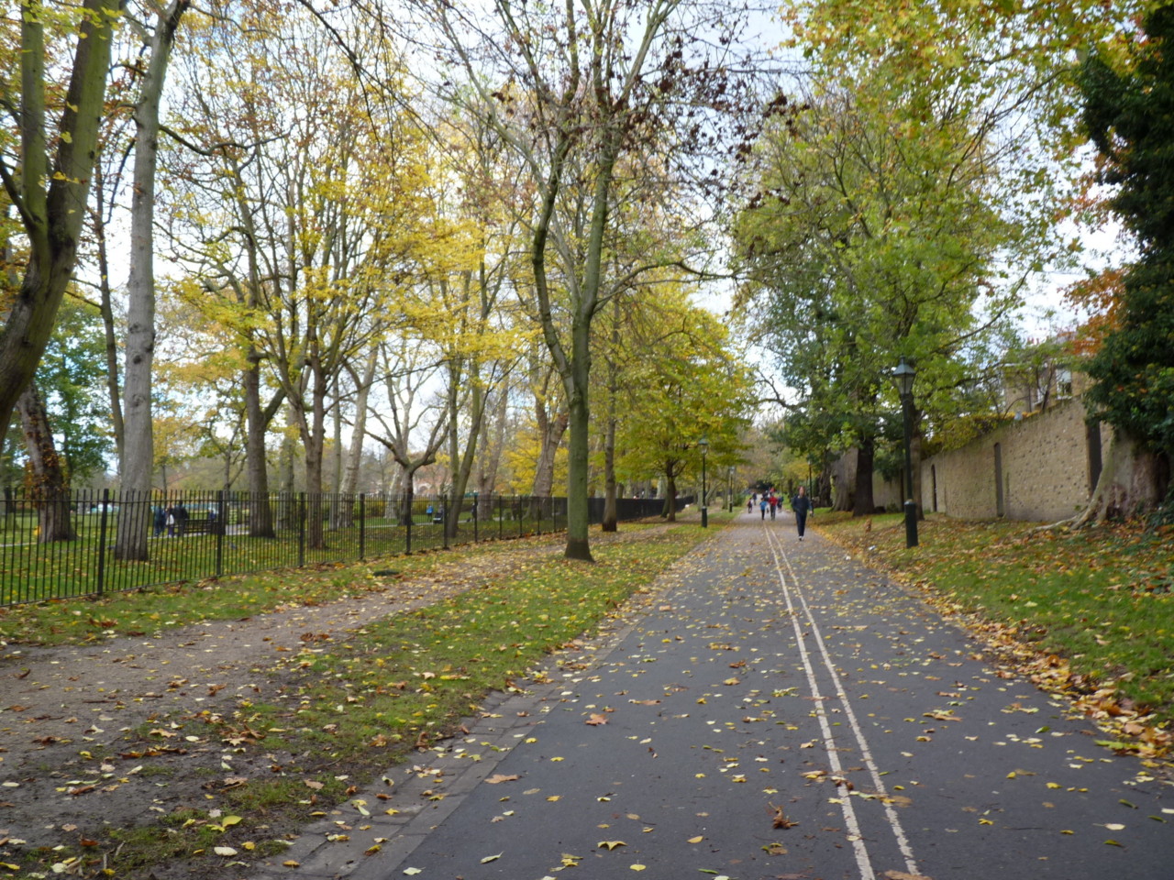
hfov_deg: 61.7
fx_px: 984
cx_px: 587
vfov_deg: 48.2
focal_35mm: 29
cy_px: 440
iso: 80
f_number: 2.8
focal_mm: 5.2
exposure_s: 1/100
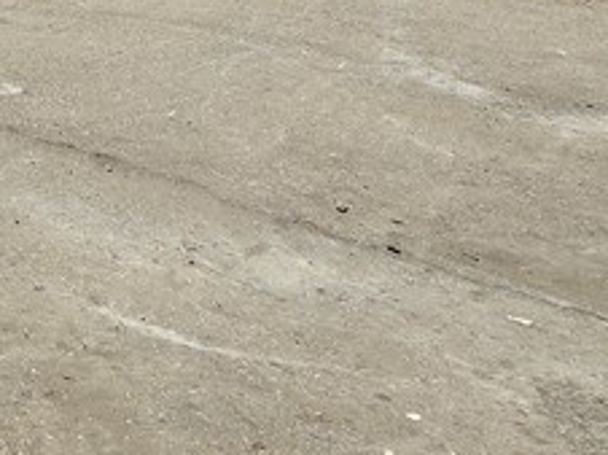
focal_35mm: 59
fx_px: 1035
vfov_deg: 20.7
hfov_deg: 27.5
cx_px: -178
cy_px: -250
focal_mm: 2.2
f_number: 2.2
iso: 50
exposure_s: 1/3758
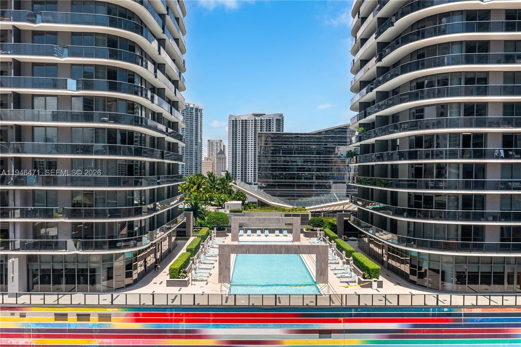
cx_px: 260
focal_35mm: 28
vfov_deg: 46.4
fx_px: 405
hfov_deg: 65.5
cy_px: 174
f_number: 4.5
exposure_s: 1/200
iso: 100
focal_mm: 10.26
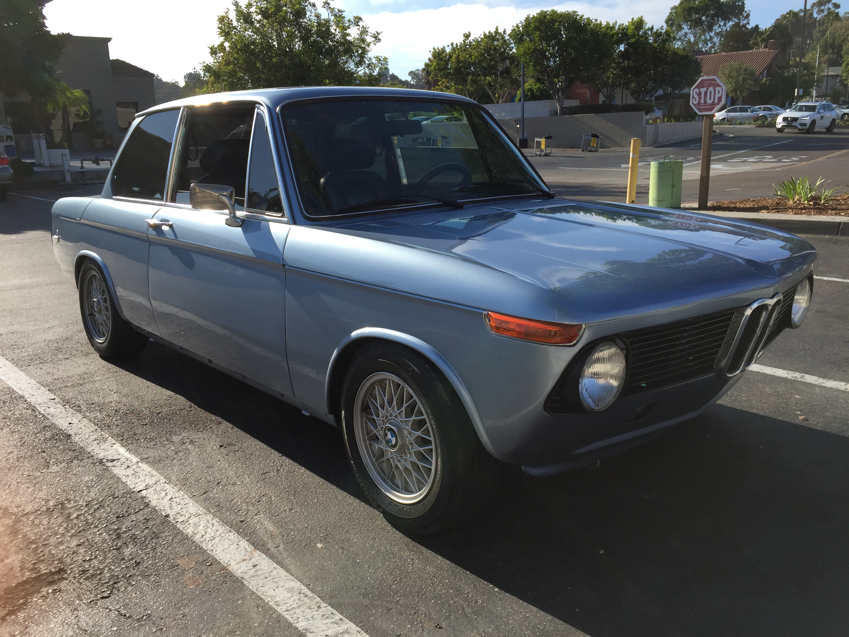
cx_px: 424
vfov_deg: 48.2
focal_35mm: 29
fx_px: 711
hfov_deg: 61.7
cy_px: 318
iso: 32
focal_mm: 4.15
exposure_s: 1/1464
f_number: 2.2
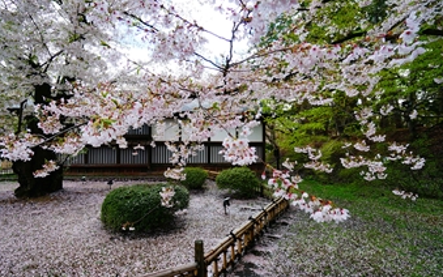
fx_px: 217
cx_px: 197
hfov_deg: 90.7
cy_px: 145
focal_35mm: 18
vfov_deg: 65.0
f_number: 5.6
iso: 100
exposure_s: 1/125
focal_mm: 10
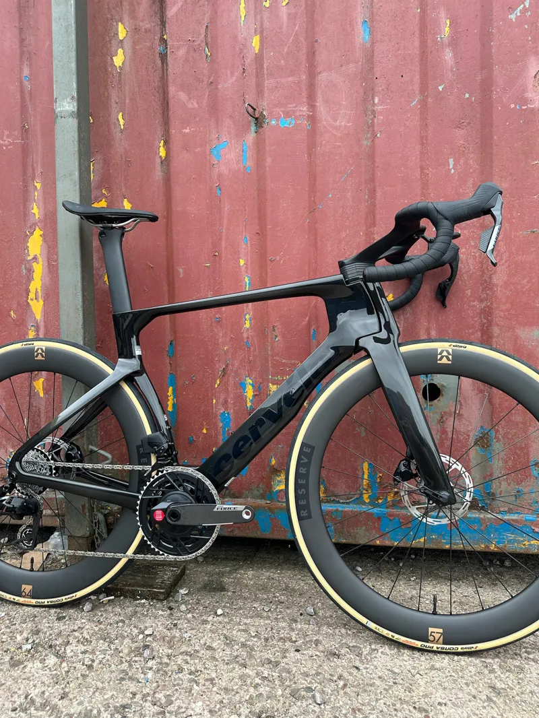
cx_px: 270
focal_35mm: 24
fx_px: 498
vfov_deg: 71.6
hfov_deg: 56.8
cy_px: 359
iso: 80
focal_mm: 6.86
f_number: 1.78
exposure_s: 1/293
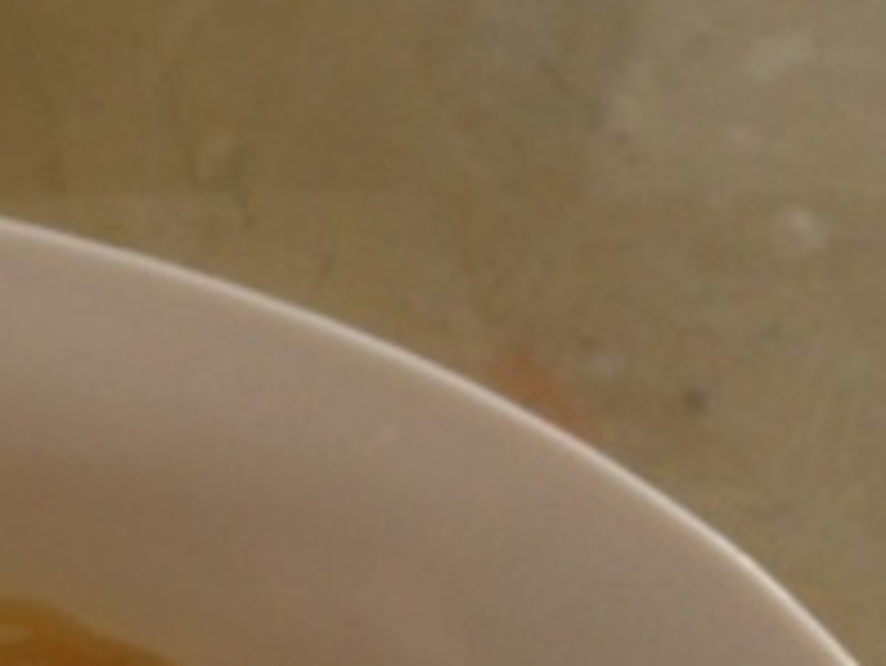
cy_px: 932
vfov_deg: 13.2
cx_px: -544
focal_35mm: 107
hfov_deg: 16.3
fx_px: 2740
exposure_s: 1/20
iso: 80
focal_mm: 4.12
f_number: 2.4
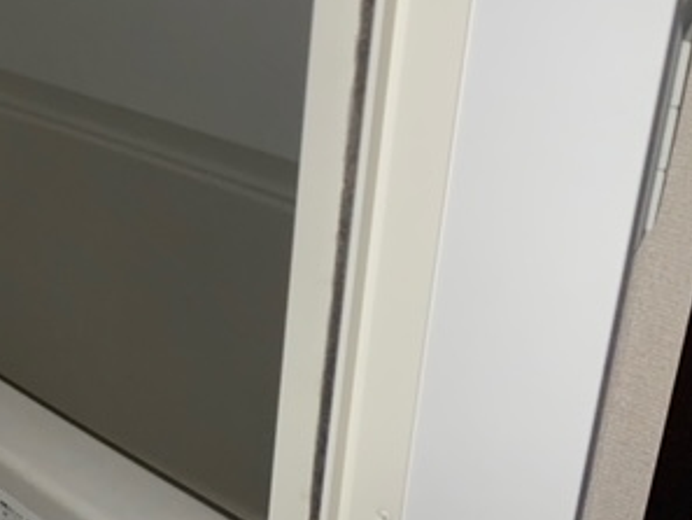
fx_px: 1120
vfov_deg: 24.7
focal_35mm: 56
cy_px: -16
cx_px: 0
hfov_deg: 31.7
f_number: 1.8
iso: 40
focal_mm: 4.25
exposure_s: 1/43
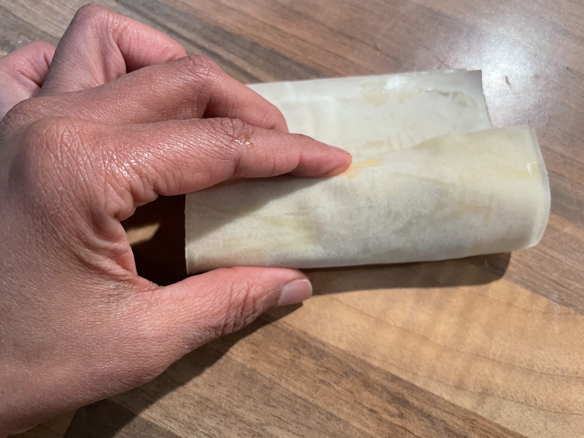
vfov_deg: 51.3
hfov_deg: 65.3
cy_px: 211
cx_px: 295
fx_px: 456
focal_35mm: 27
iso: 125
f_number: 1.6
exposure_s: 1/50
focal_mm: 4.2
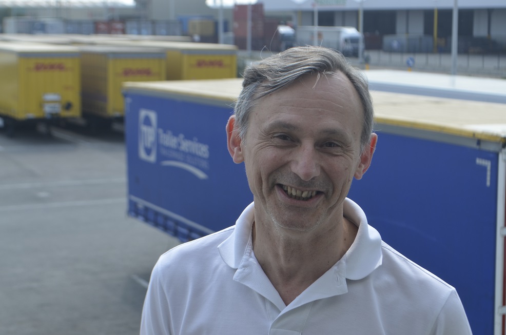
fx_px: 1157
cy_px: 168
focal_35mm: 82
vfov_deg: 16.5
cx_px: 253
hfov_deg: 24.7
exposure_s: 1/250
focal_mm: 55
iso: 180
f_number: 8
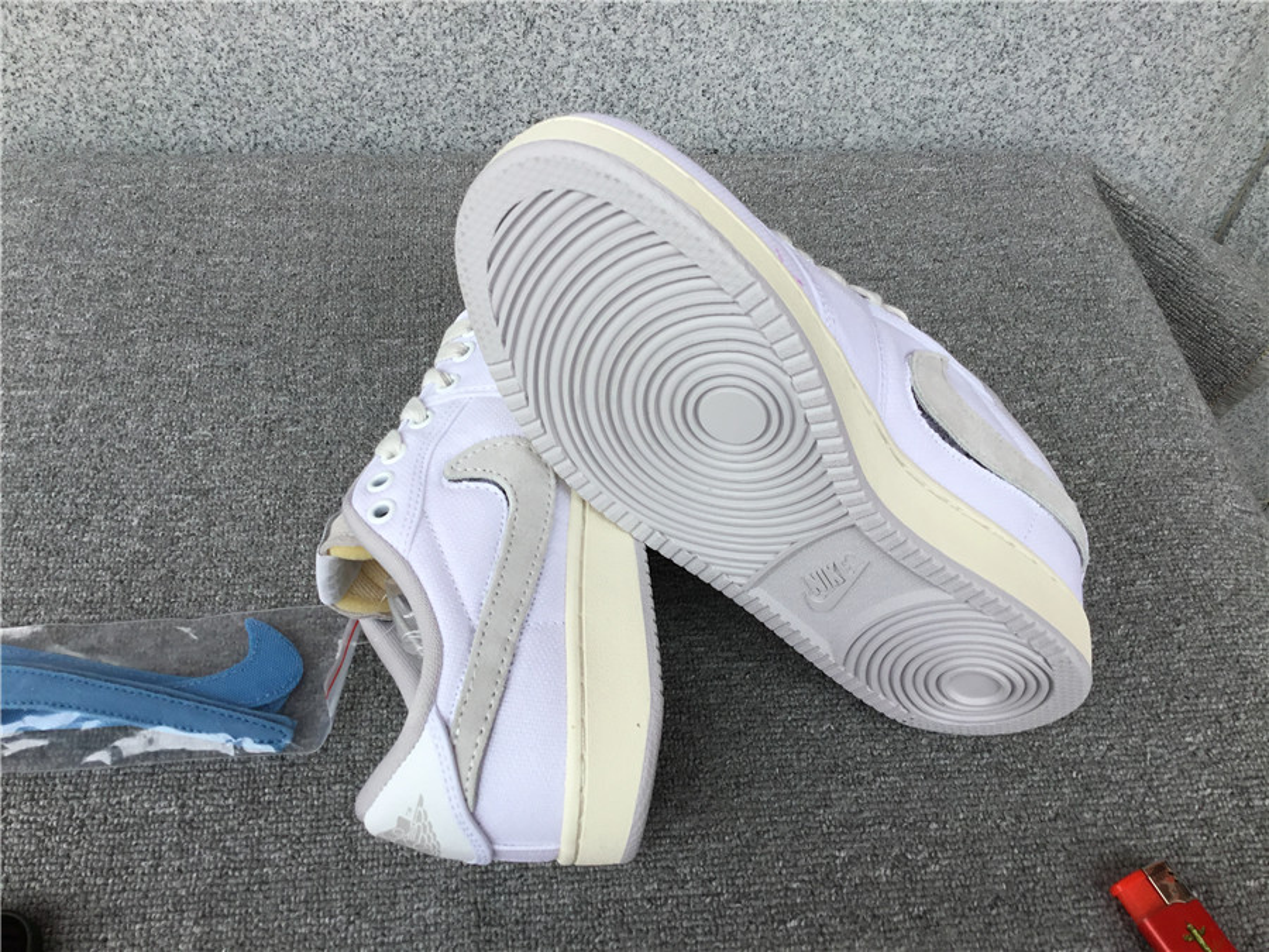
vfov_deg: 45.4
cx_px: 634
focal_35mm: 31
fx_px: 1136
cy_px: 476
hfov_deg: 58.4
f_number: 2.4
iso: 25
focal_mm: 3.3
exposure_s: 1/426
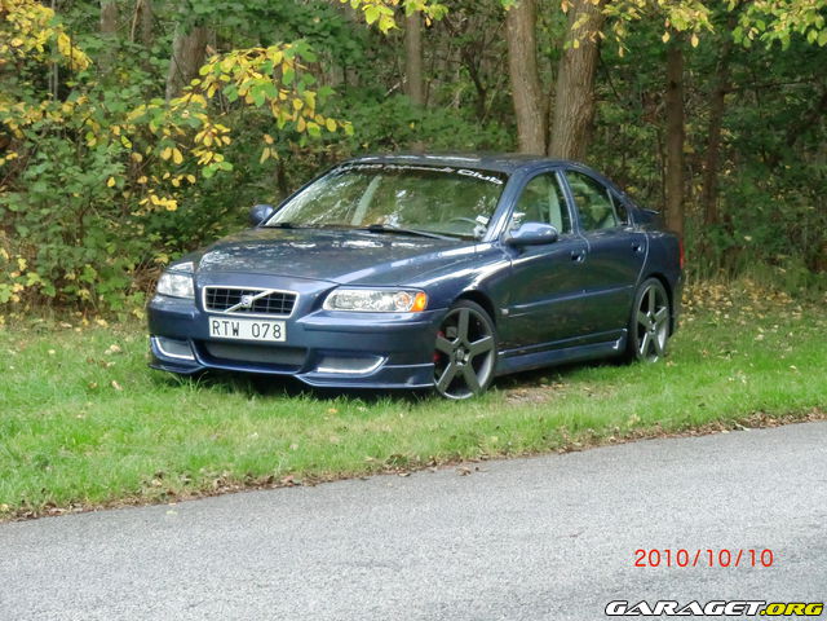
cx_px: 414
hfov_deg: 18.7
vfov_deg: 14.1
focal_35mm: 105
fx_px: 2509
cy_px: 310
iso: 800
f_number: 5
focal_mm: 18.8
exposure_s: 1/80
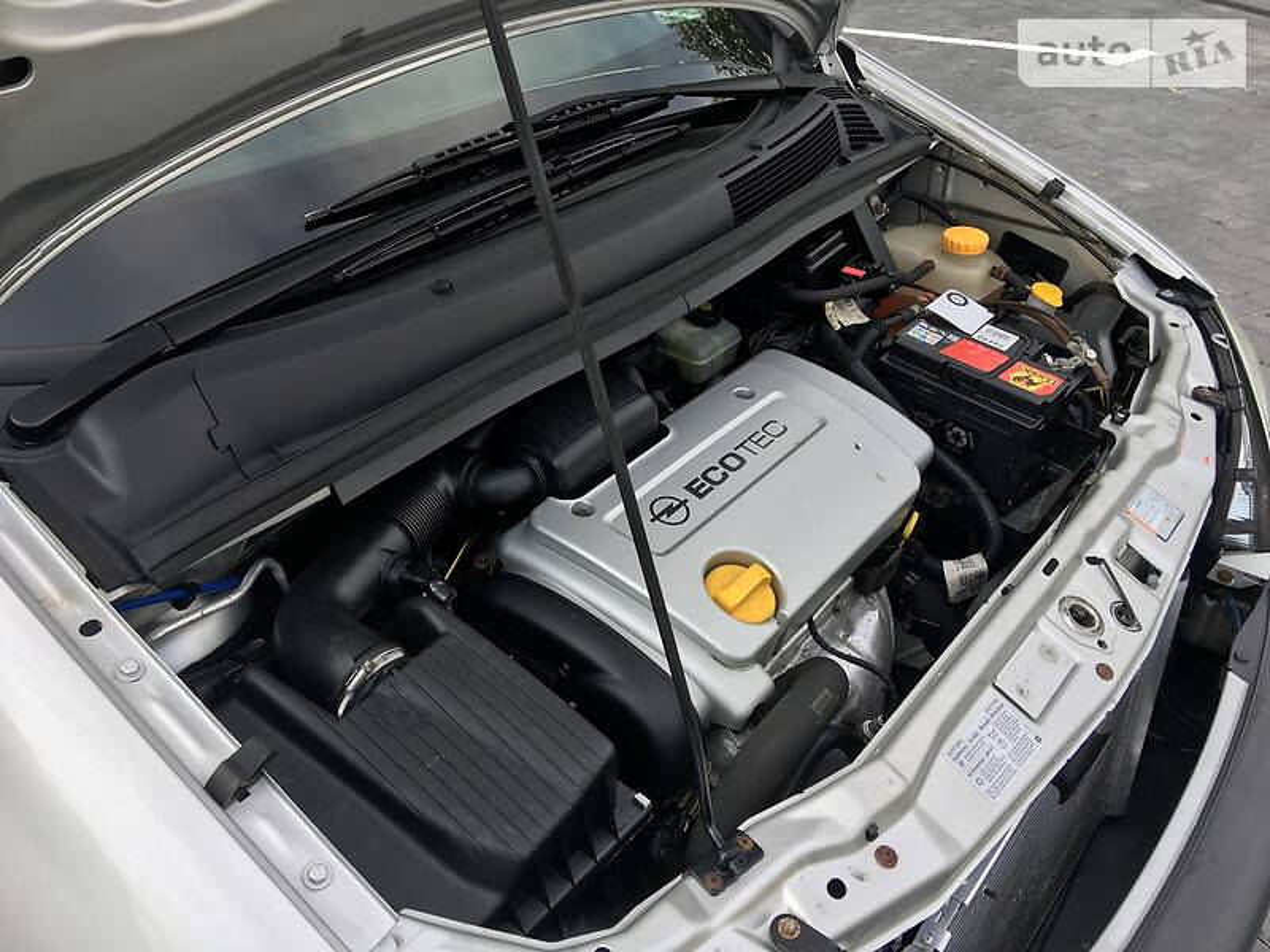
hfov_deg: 61.7
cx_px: 635
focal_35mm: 29
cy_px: 476
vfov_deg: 48.2
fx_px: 1064
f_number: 2.2
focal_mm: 4.2
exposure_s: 1/373
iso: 25
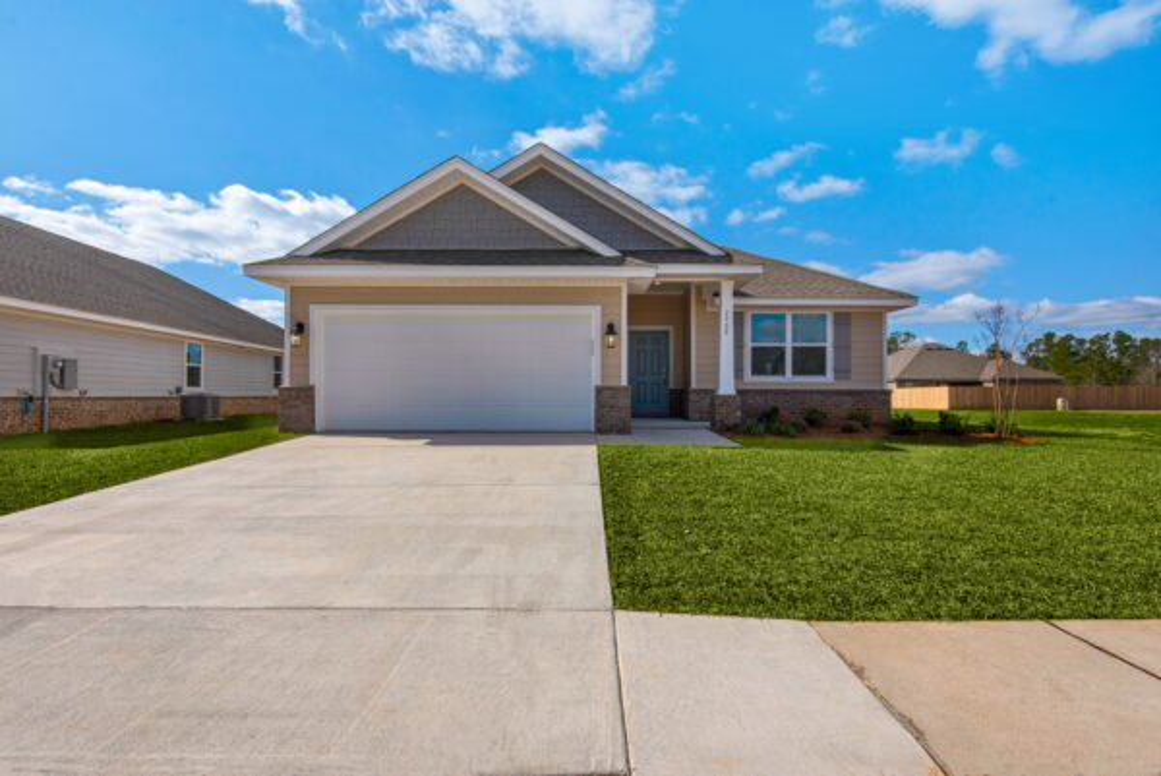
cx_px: 580
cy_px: 388
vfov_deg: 67.5
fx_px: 581
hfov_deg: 90.0
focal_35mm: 18
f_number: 11
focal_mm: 18
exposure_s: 1/2000
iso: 200
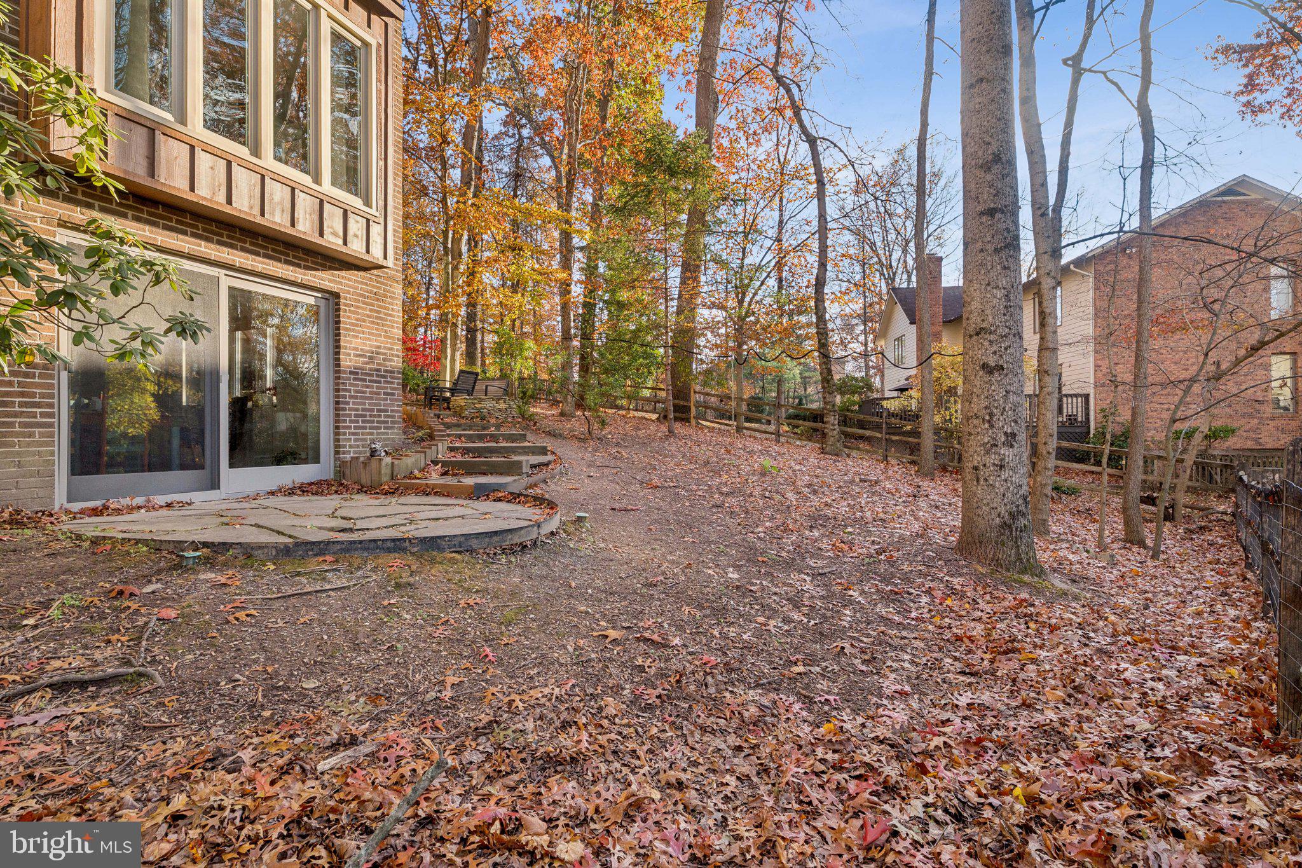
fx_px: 579
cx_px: 651
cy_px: 434
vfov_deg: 73.7
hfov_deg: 96.7
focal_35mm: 16
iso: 640
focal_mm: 16
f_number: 10
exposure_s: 1/125
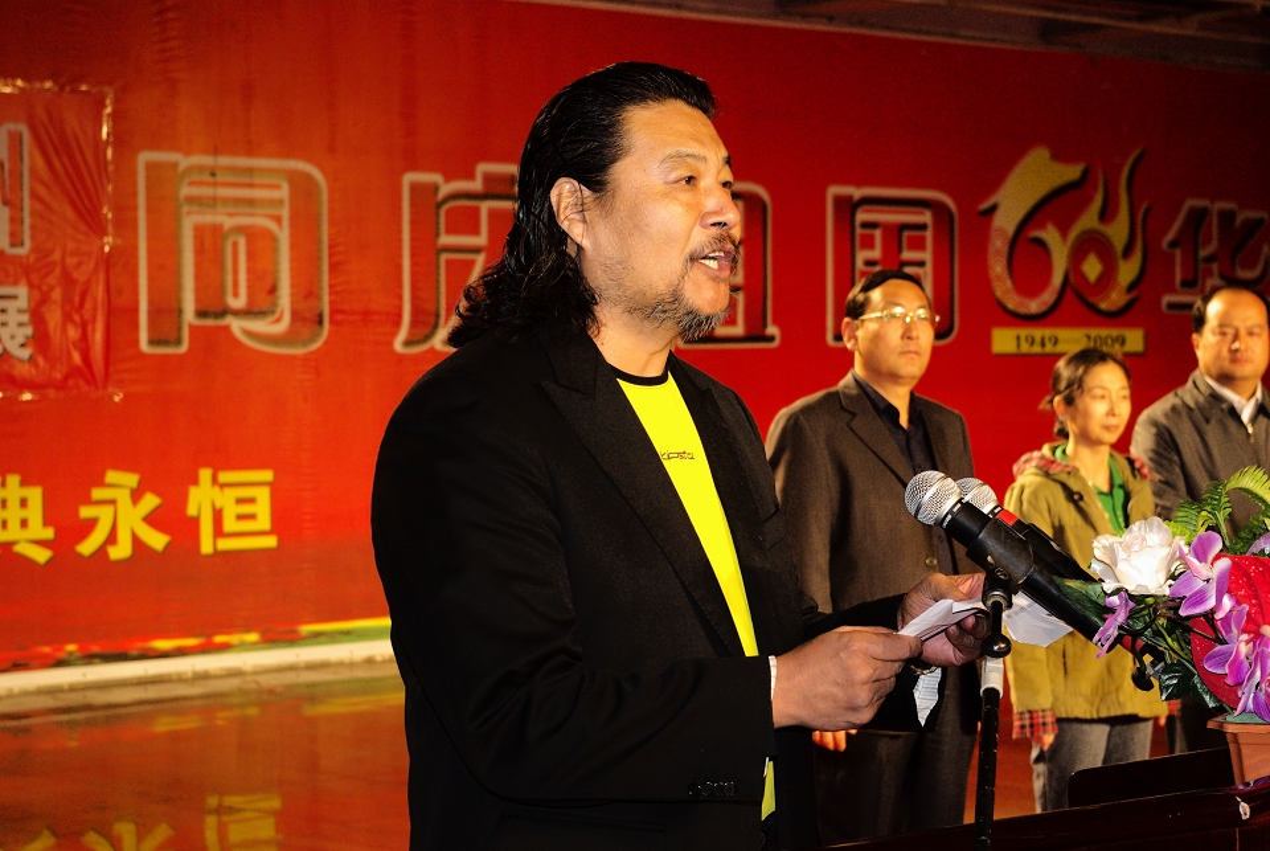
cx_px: 635
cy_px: 426
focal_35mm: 82
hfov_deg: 24.6
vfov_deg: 16.6
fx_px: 2914
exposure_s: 1/60
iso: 800
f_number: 8
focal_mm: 55
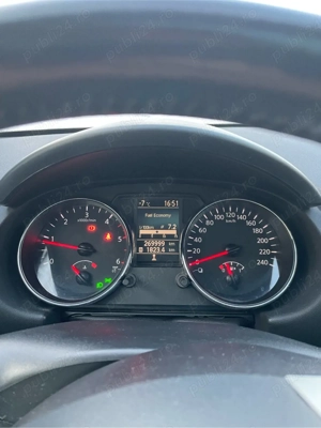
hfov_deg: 53.1
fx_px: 321
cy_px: 214
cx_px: 160
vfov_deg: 67.3
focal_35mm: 26
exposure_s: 1/60
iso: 400
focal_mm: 4.2
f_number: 1.6
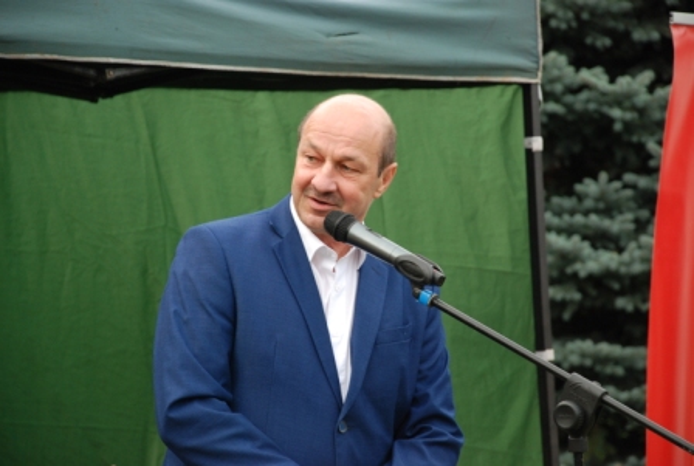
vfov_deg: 8.8
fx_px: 3043
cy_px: 233
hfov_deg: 13.0
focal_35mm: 158
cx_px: 347
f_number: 5.6
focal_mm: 105
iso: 400
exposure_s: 1/80
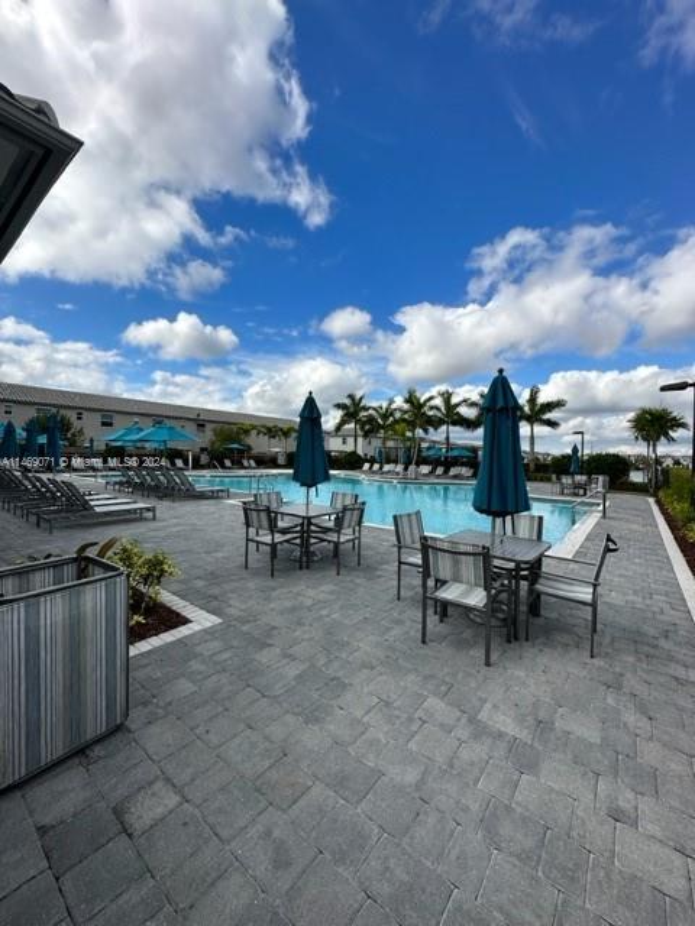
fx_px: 375
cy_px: 463
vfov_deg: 102.1
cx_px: 348
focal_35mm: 14
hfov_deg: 85.7
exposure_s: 1/2451
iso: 50
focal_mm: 2.22
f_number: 2.2
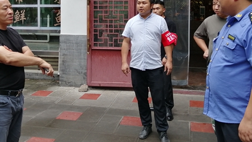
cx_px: 122
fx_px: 274
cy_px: 19
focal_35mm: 41
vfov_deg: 28.1
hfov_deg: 49.4
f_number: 1.8
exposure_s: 1/214
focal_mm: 3.64
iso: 50
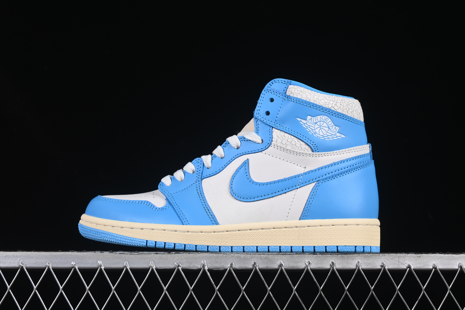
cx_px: 232
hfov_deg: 27.0
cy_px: 155
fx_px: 969
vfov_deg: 18.2
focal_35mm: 75
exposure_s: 1/80
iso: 160
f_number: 8
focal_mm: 50
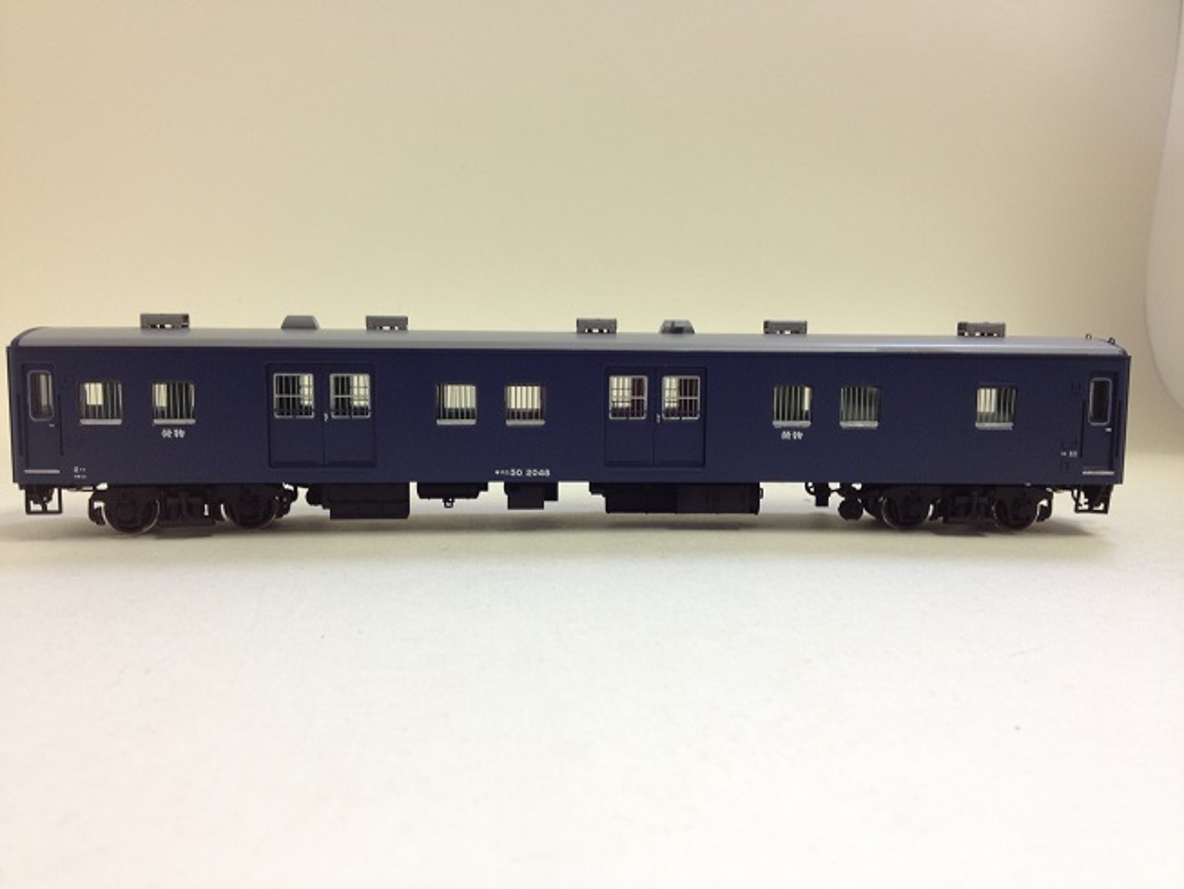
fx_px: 1197
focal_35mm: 35
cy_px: 444
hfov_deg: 52.6
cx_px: 592
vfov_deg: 40.7
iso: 50
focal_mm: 4.28
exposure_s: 1/20
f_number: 2.4
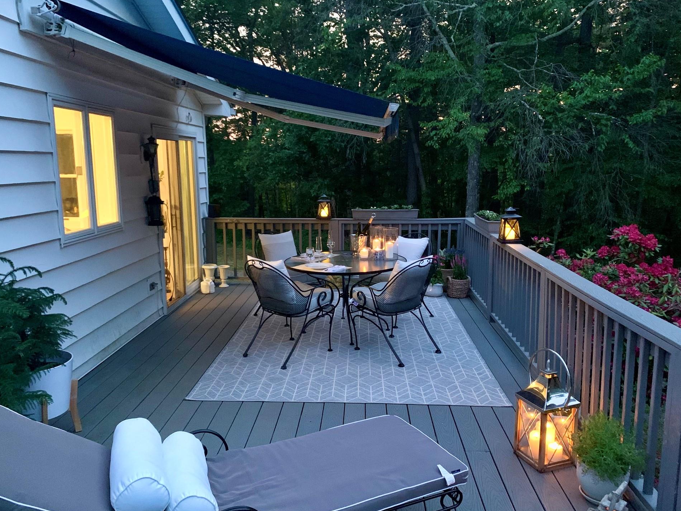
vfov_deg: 49.7
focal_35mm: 28
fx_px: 551
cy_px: 266
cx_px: 333
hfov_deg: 63.4
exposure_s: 1/20
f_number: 1.8
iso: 800
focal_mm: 4.25
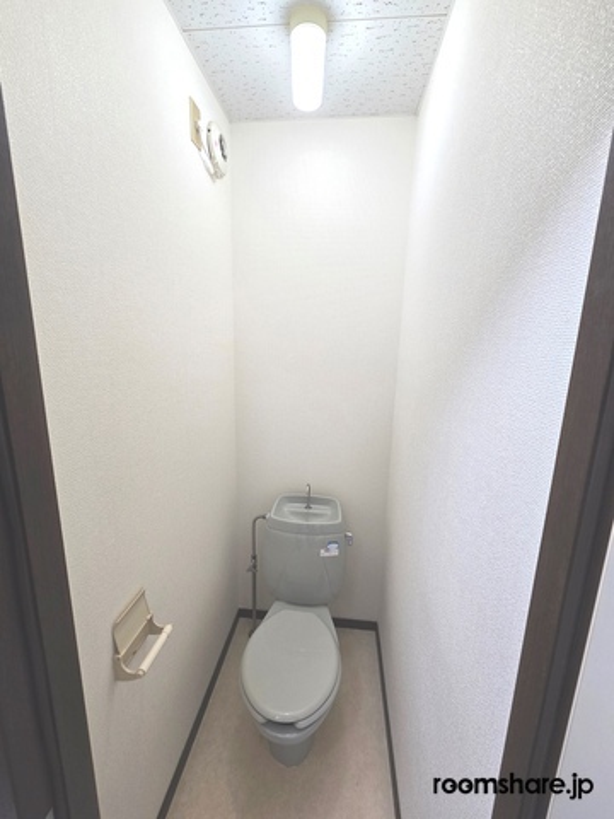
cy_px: 410
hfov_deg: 89.9
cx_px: 307
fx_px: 307
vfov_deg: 106.2
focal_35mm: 13
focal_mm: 2.2
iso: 80
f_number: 2.2
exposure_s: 1/52
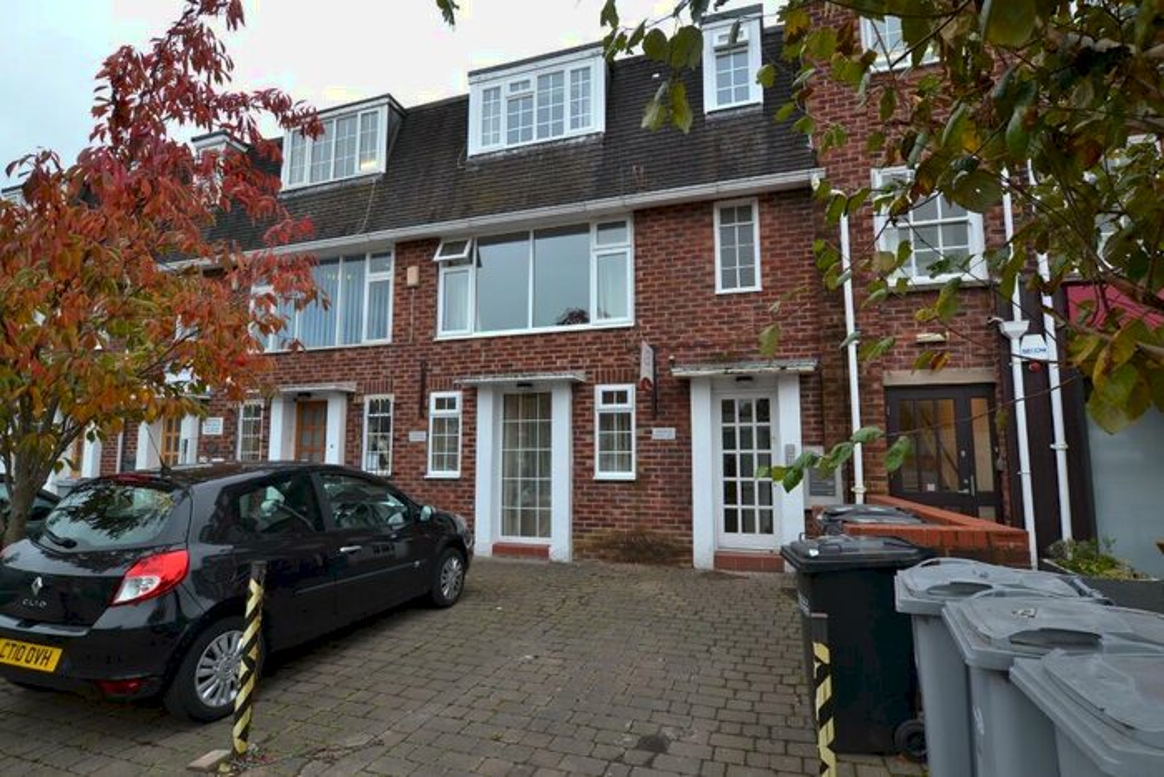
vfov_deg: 69.7
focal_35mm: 17
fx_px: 558
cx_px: 582
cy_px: 388
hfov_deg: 92.4
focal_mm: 11.5
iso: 220
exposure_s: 1/60
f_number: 5.6
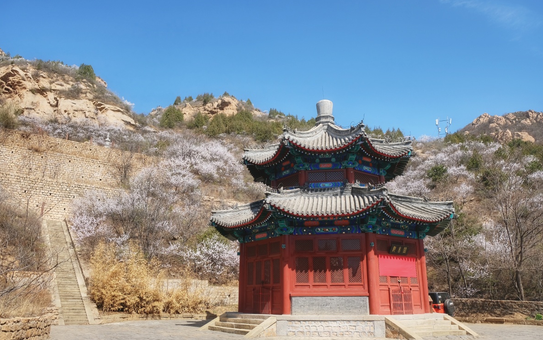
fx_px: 414
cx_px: 267
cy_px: 174
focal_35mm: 28
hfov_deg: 66.5
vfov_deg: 44.5
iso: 200
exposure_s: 1/550
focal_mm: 18
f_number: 5.6
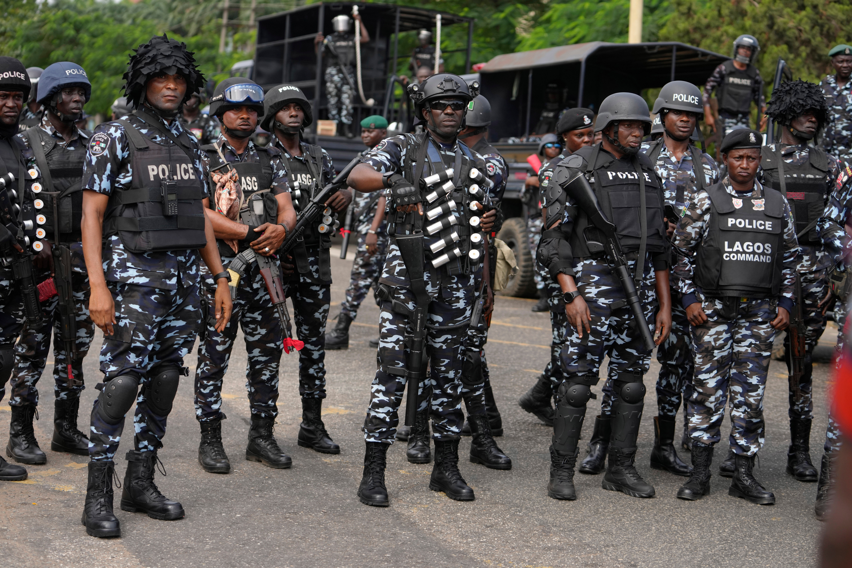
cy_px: 284
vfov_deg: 19.5
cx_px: 426
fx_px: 1657
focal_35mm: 70
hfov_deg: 28.8
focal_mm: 70
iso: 500
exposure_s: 1/2500
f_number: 3.5
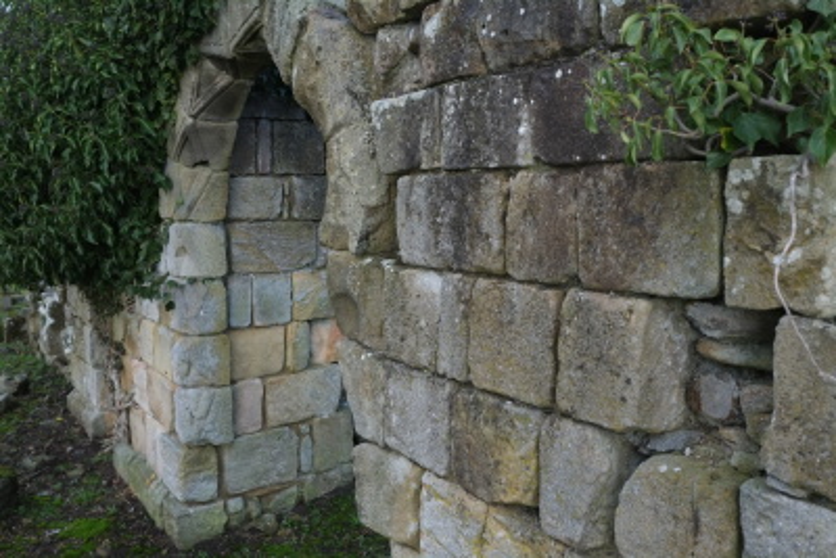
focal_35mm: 35
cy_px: 279
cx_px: 418
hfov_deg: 54.4
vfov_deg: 37.9
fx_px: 813
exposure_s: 1/125
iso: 200
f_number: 4.5
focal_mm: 23
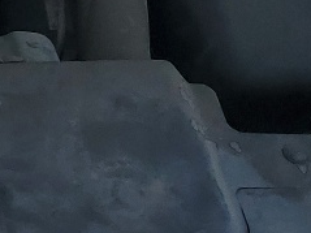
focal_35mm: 174
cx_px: -442
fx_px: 1562
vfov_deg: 8.5
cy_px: -4
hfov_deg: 9.9
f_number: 1.5
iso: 50
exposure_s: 1/5000
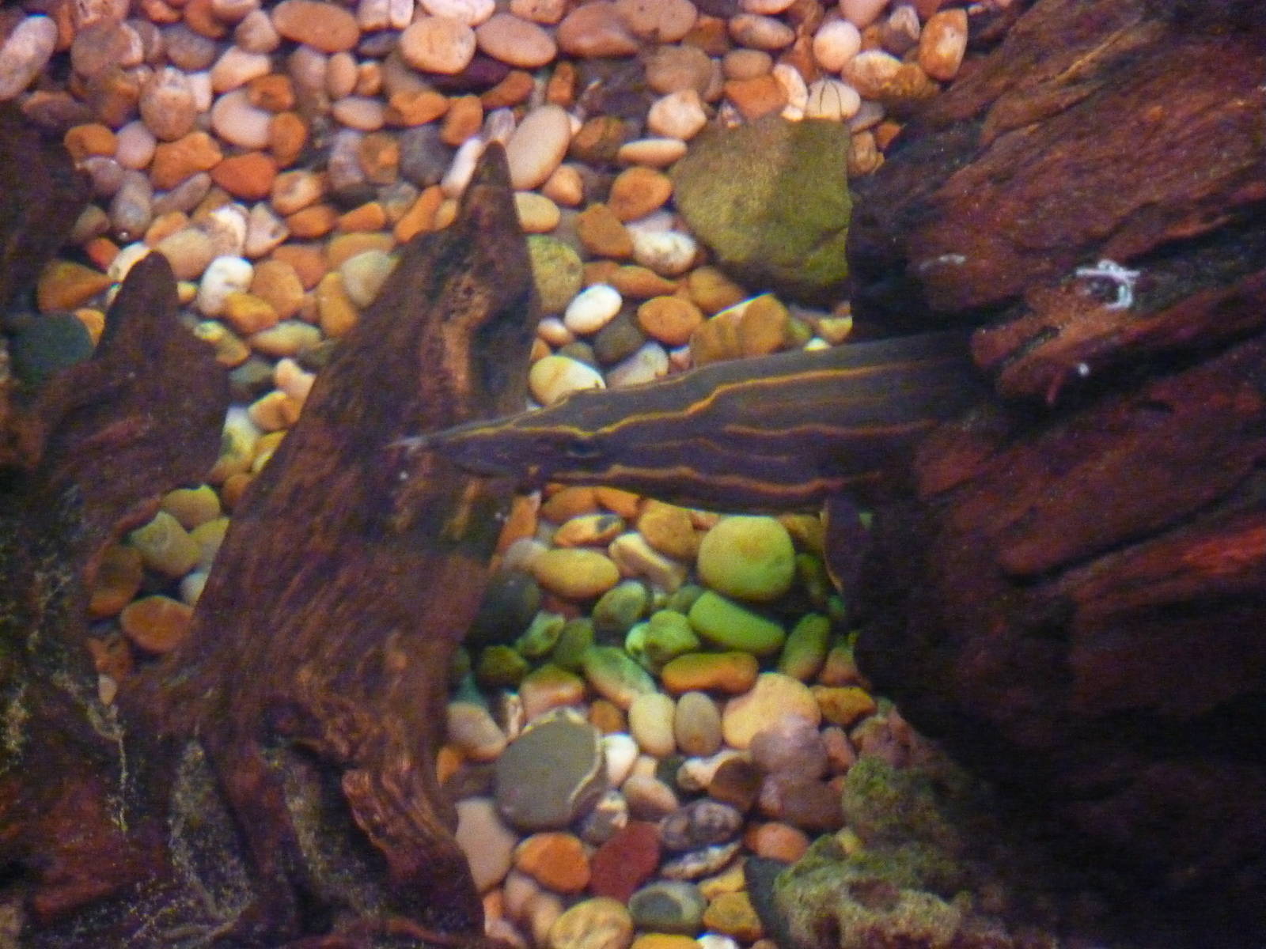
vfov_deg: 9.4
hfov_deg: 12.5
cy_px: 474
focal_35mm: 158
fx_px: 5778
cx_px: 633
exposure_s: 1/10
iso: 1600
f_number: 4.5
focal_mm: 25.9
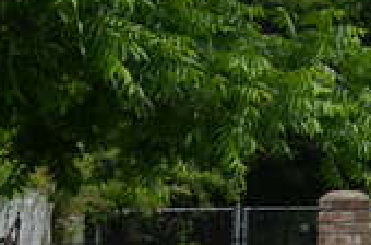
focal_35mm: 212
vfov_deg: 6.4
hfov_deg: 9.0
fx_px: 2177
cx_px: 805
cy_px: -83
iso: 200
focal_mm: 30
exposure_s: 1/320
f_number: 8
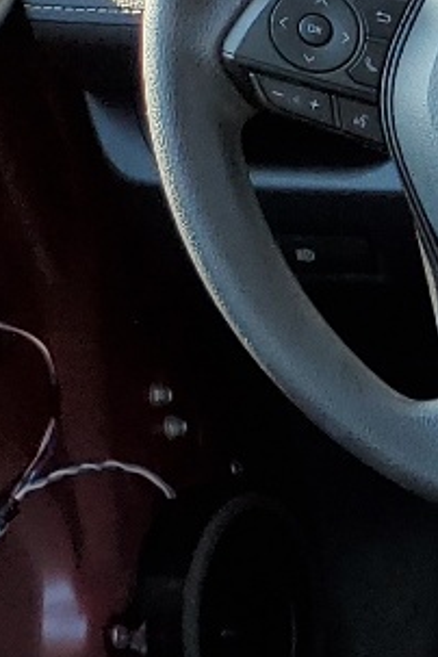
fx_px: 2610
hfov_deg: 7.7
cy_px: 744
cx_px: 1513
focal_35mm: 143
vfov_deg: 14.0
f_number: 1.5
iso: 50
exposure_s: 1/172
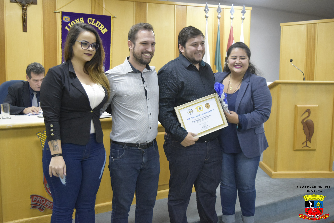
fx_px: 348
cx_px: 167
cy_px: 112
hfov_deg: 51.2
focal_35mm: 38
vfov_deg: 35.6
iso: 3200
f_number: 4
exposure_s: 1/160
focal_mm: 25
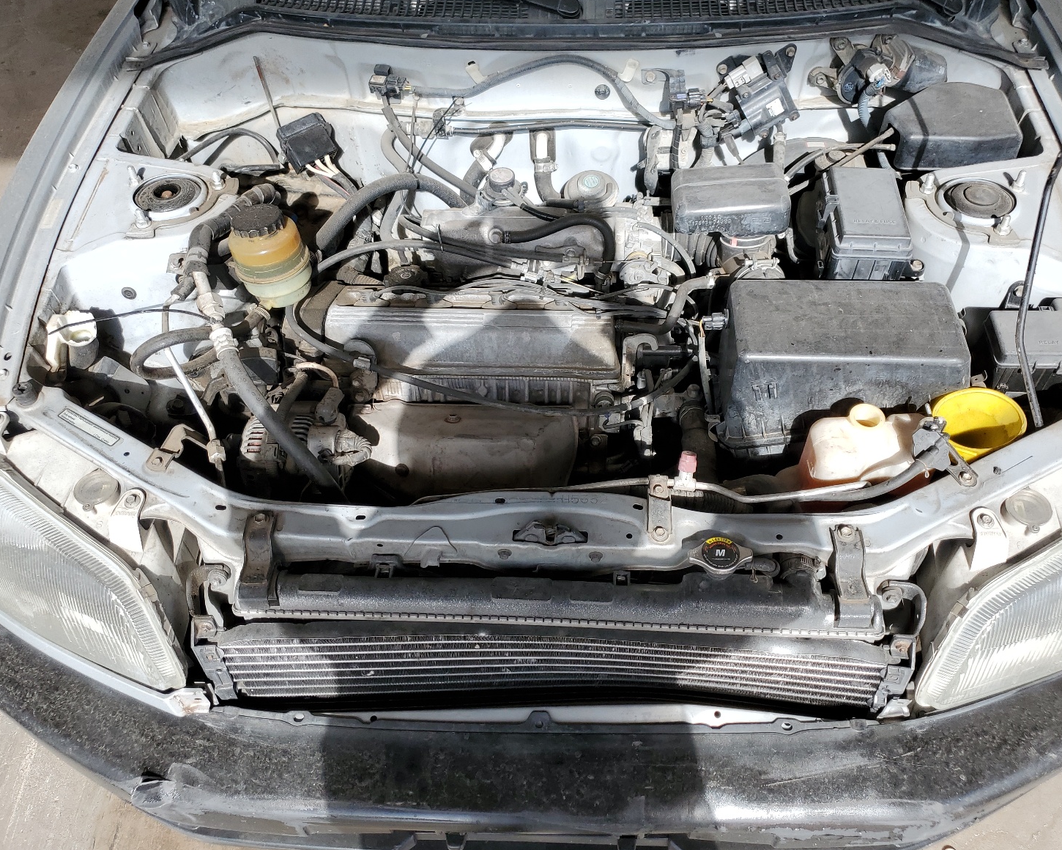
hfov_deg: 62.2
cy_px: 421
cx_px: 549
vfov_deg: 51.5
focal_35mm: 28
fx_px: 880
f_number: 1.5
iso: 50
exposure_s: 1/1429
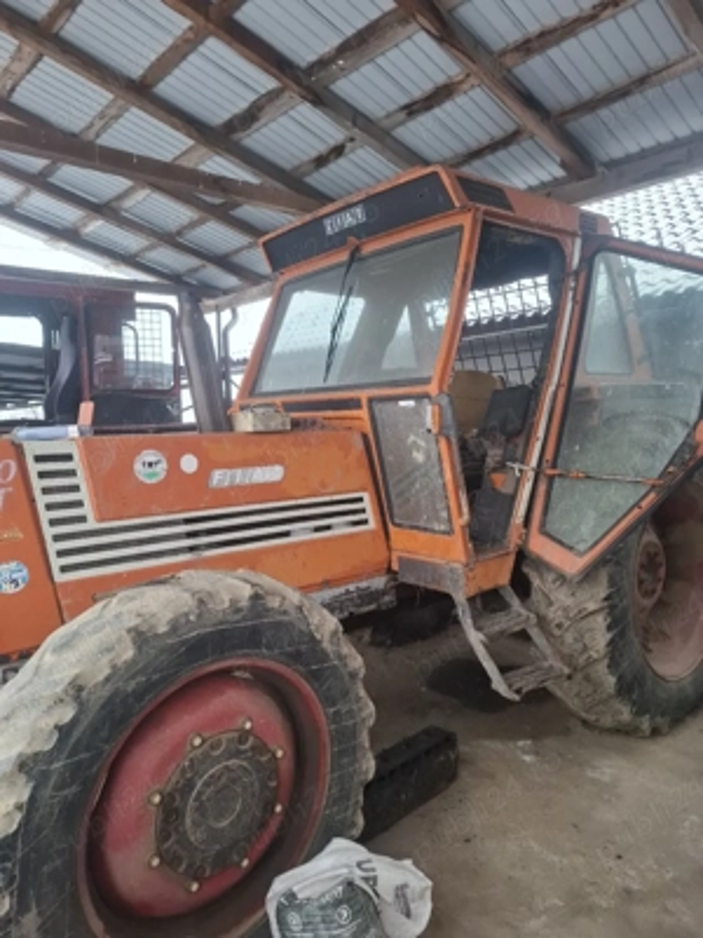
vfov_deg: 73.9
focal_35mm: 23
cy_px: 469
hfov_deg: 58.9
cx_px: 352
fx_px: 623
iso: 250
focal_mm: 5.54
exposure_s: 1/100
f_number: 1.8
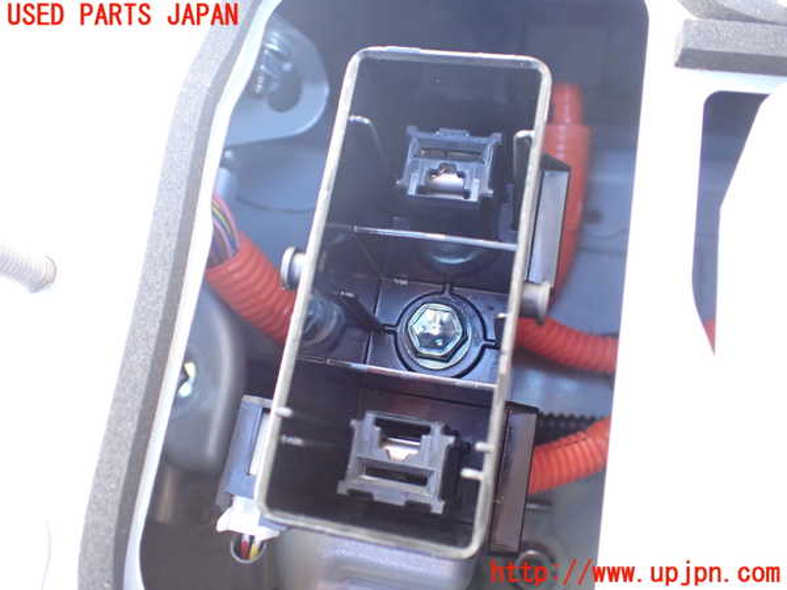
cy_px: 295
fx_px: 682
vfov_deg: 46.8
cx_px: 394
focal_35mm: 30
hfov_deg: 60.0
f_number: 2.3
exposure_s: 1/125
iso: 640
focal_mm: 5.4
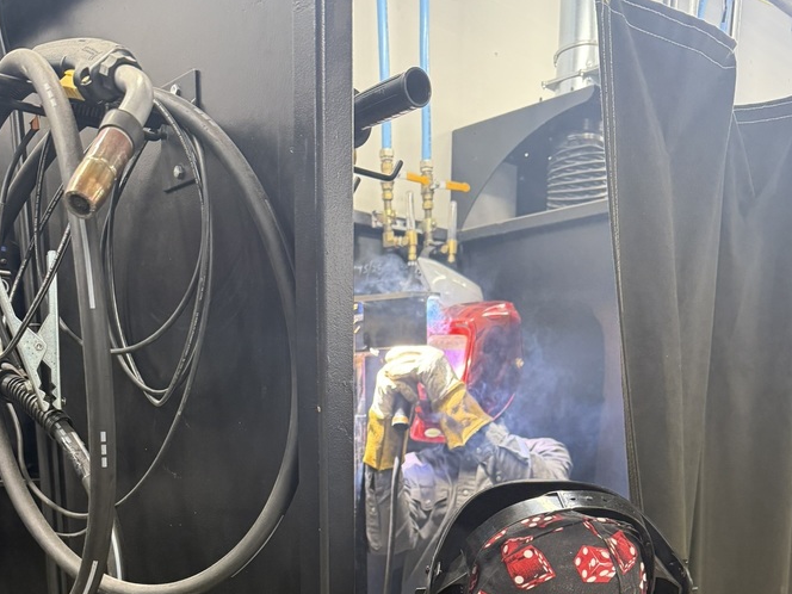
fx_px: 847
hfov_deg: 50.0
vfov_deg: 35.3
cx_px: 353
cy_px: 584
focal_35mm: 37
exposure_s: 1/60
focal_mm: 6.76
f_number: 1.78
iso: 320
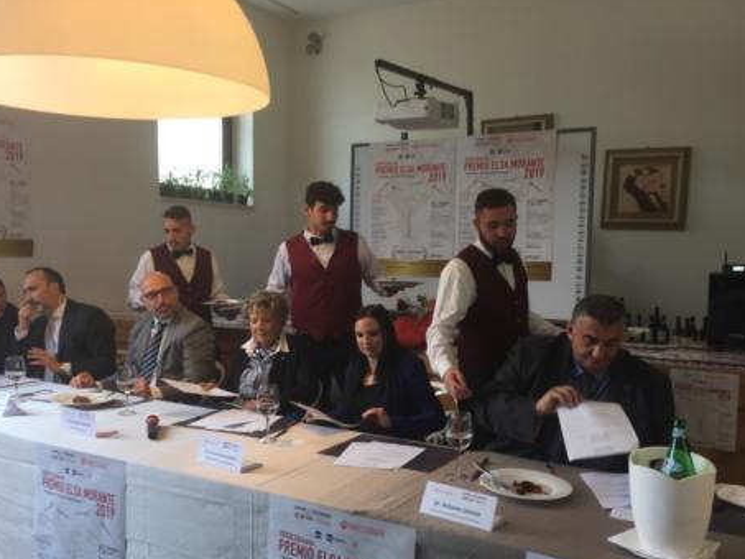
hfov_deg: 56.8
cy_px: 302
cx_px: 377
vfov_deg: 44.1
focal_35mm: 32
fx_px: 689
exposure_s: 1/50
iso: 40
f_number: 2.2
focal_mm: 4.15
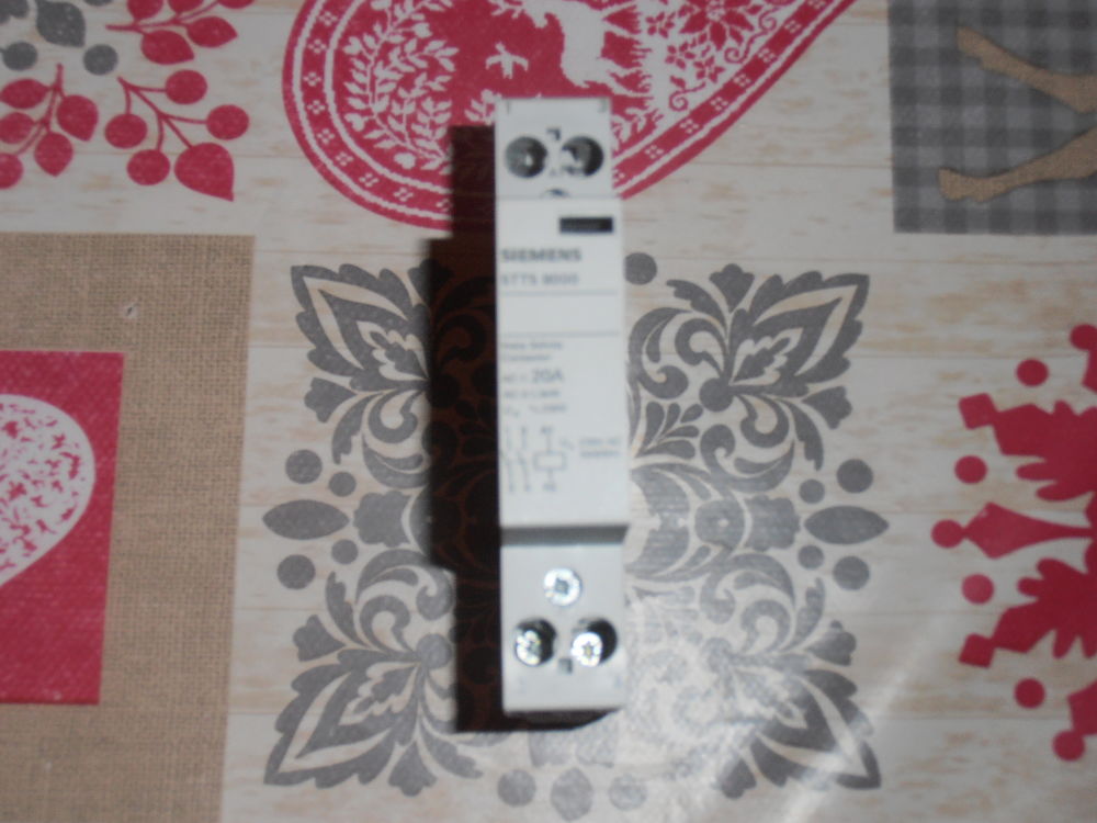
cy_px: 412
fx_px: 1806
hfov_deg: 33.8
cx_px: 548
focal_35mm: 57
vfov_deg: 25.7
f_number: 4.5
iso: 125
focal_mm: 10.04
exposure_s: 1/50
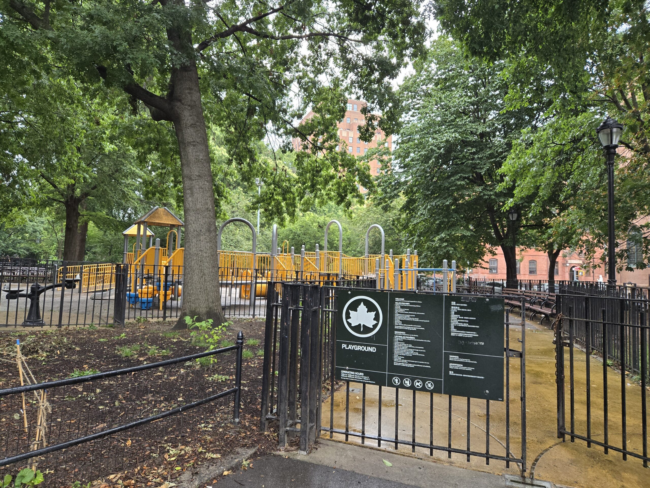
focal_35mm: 23
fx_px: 432
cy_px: 244
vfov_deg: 58.9
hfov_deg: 73.9
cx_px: 325
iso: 250
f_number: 1.8
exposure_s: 1/180
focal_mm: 5.4
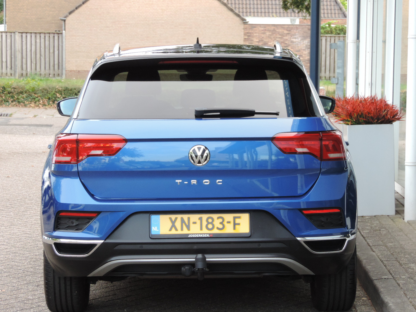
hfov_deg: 18.7
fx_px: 1262
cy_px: 156
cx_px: 208
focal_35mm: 105
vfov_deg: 14.1
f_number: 4.2
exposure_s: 1/80
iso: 400
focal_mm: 18.7
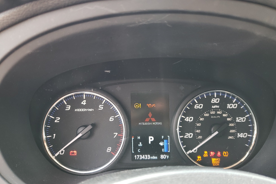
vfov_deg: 46.3
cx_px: 143
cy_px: 105
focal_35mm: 28
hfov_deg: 65.5
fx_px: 215
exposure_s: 1/60.2
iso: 69
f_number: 1.5
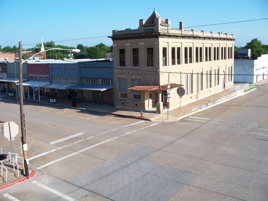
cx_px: 134
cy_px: 100
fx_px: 286
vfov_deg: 38.7
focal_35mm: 37
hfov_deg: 50.1
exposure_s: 1/400
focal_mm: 7.8
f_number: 4
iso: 64
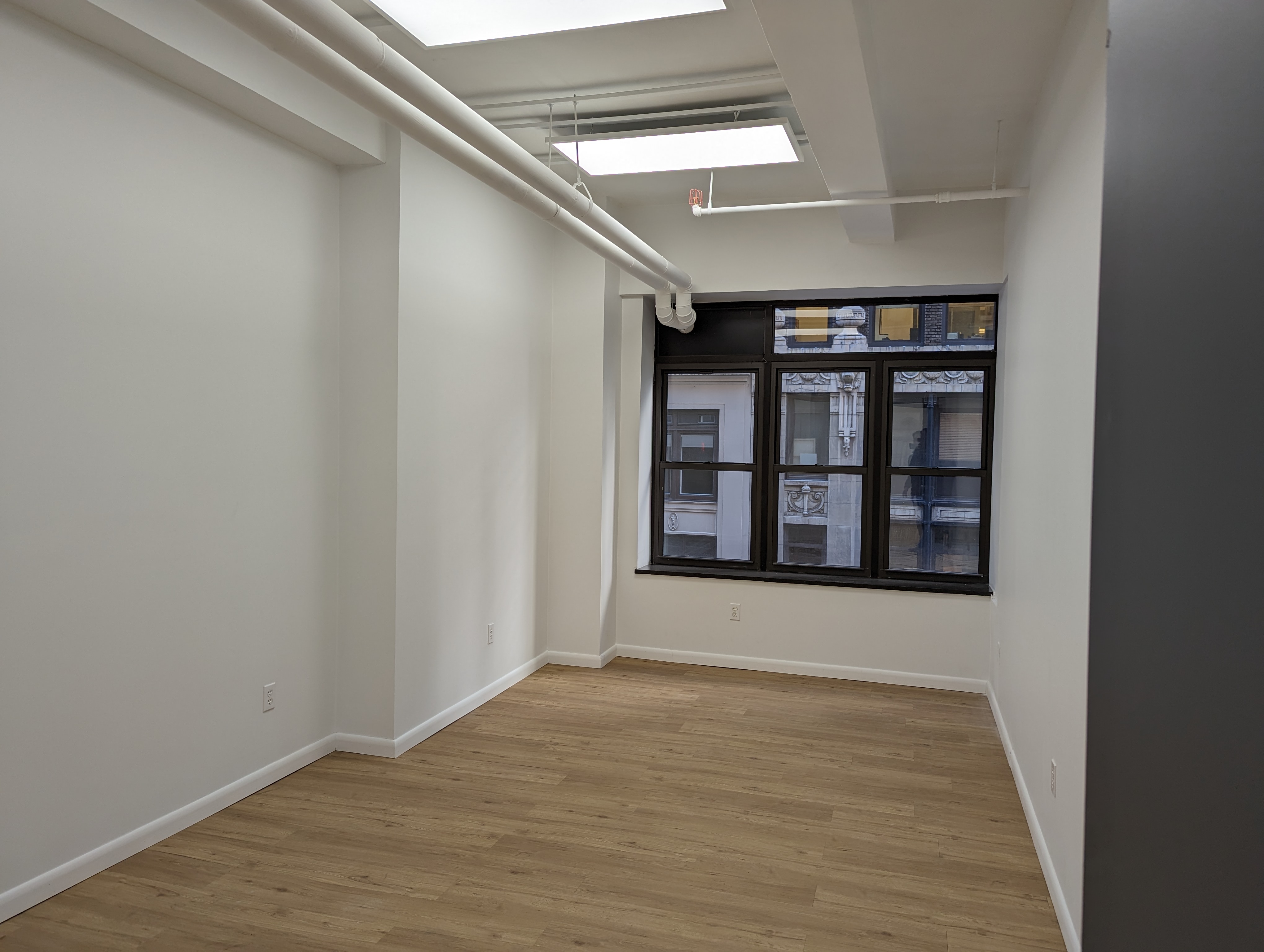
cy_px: 476
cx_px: 632
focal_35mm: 24
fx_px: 878
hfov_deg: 71.5
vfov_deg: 56.9
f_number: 1.85
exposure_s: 1/120
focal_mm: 6.81
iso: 29
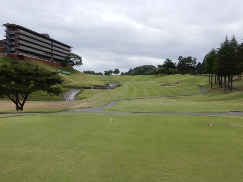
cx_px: 122
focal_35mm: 42
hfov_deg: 44.8
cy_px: 91
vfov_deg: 34.3
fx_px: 295
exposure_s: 1/400
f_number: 4
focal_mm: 7.5
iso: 80
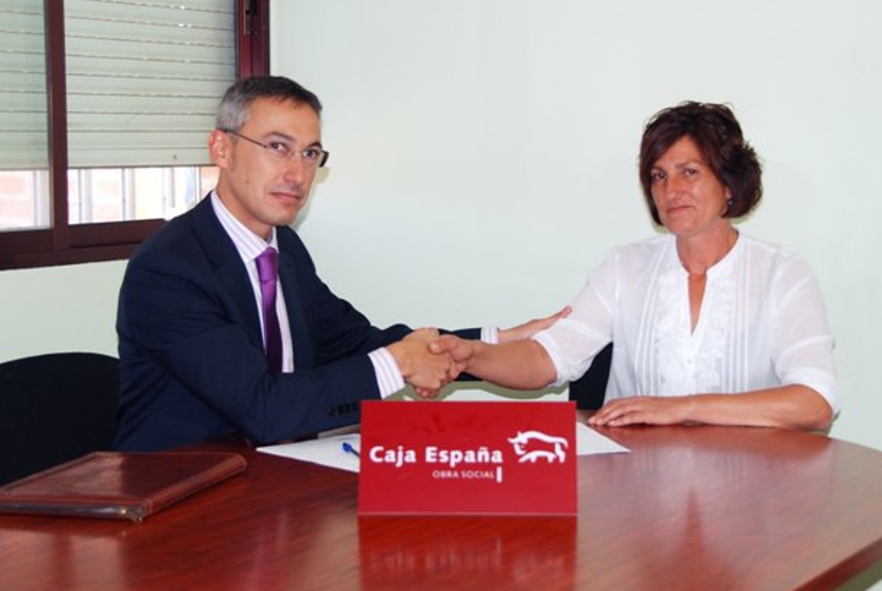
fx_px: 1496
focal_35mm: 61
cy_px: 264
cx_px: 455
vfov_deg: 22.3
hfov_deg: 32.8
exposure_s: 1/60
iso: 200
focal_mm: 36
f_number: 4.5
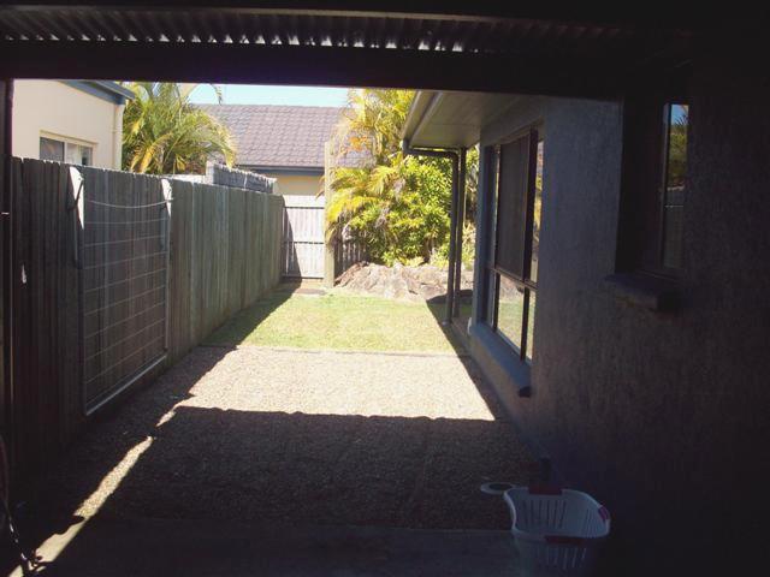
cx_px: 385
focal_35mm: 37
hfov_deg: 50.1
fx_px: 823
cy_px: 288
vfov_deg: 38.7
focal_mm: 6.2
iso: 80
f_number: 2.8
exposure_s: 1/601
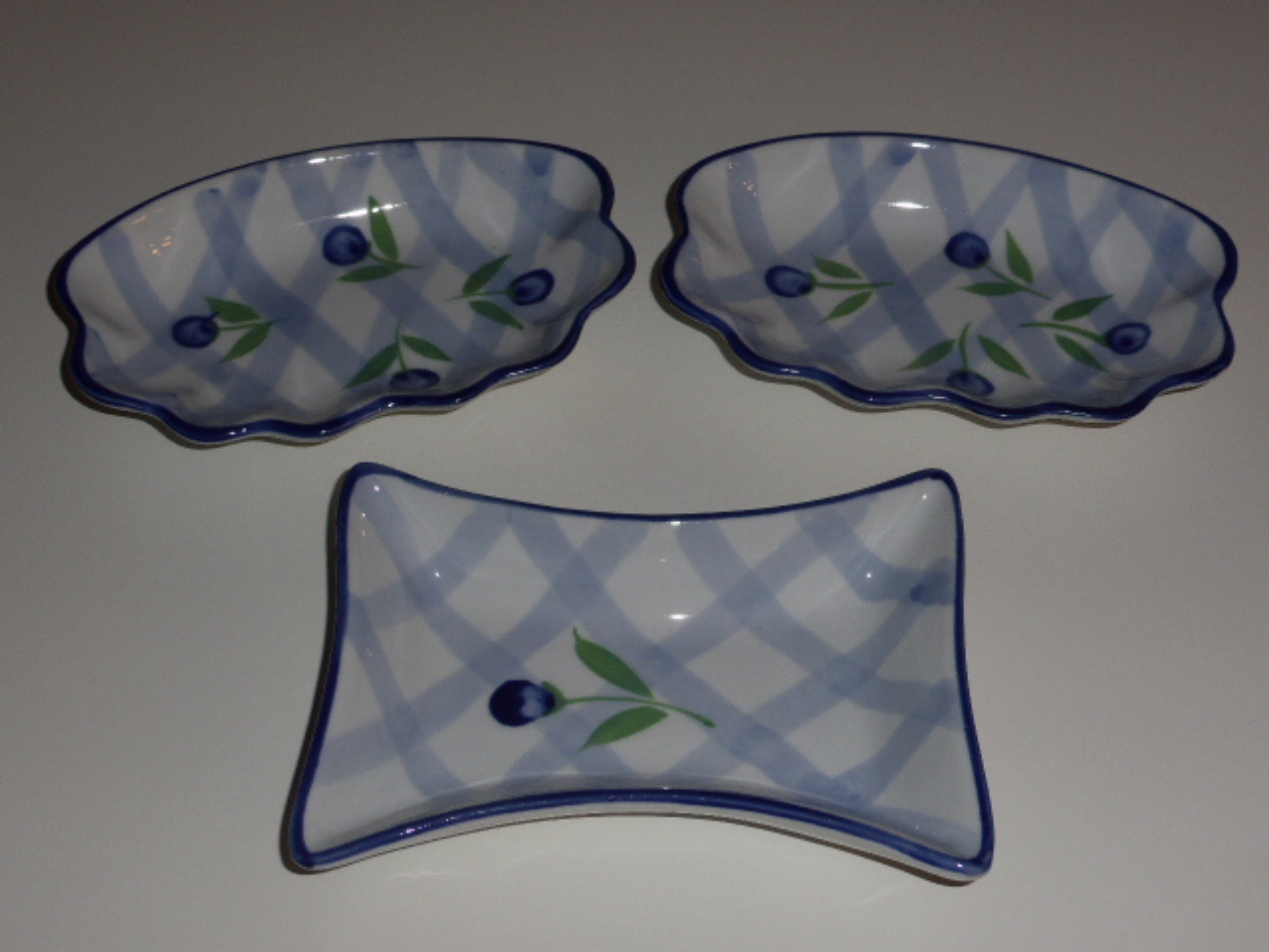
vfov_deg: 27.5
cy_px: 476
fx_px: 1943
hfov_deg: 36.2
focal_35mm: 53
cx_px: 634
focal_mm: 9
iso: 100
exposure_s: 1/60
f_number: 4.4
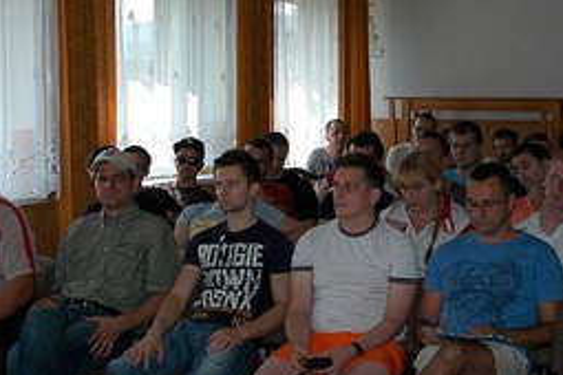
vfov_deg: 16.0
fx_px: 1331
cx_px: 355
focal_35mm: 85
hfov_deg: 23.8
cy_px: 193
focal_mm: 25
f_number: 5
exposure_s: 1/180
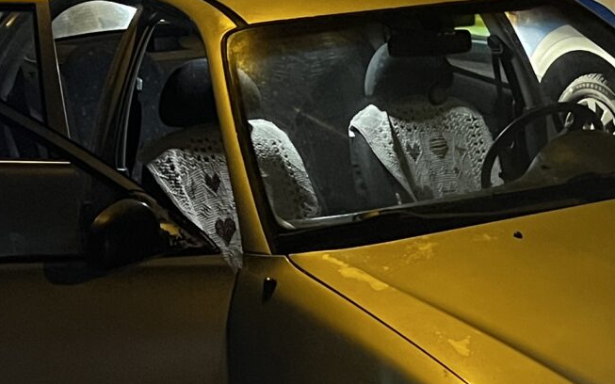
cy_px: 147
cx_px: 611
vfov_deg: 12.1
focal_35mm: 108
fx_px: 1810
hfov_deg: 18.8
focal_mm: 5.7
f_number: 1.5
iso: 500
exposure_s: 1/25
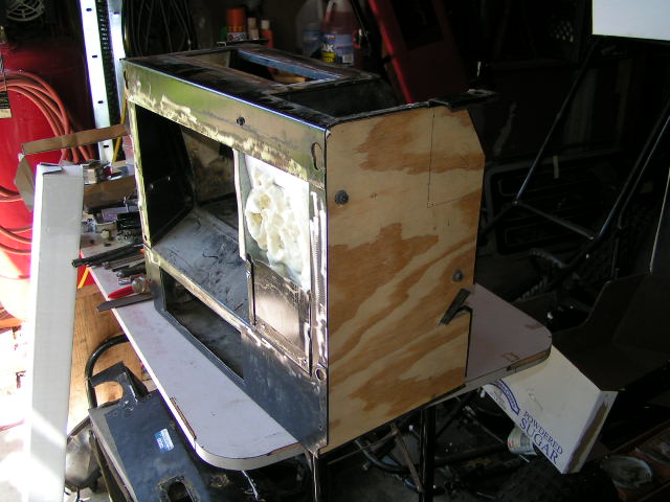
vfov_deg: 37.7
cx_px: 335
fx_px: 735
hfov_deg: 49.0
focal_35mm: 38
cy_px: 251
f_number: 2.8
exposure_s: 1/60
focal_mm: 5.8
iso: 50
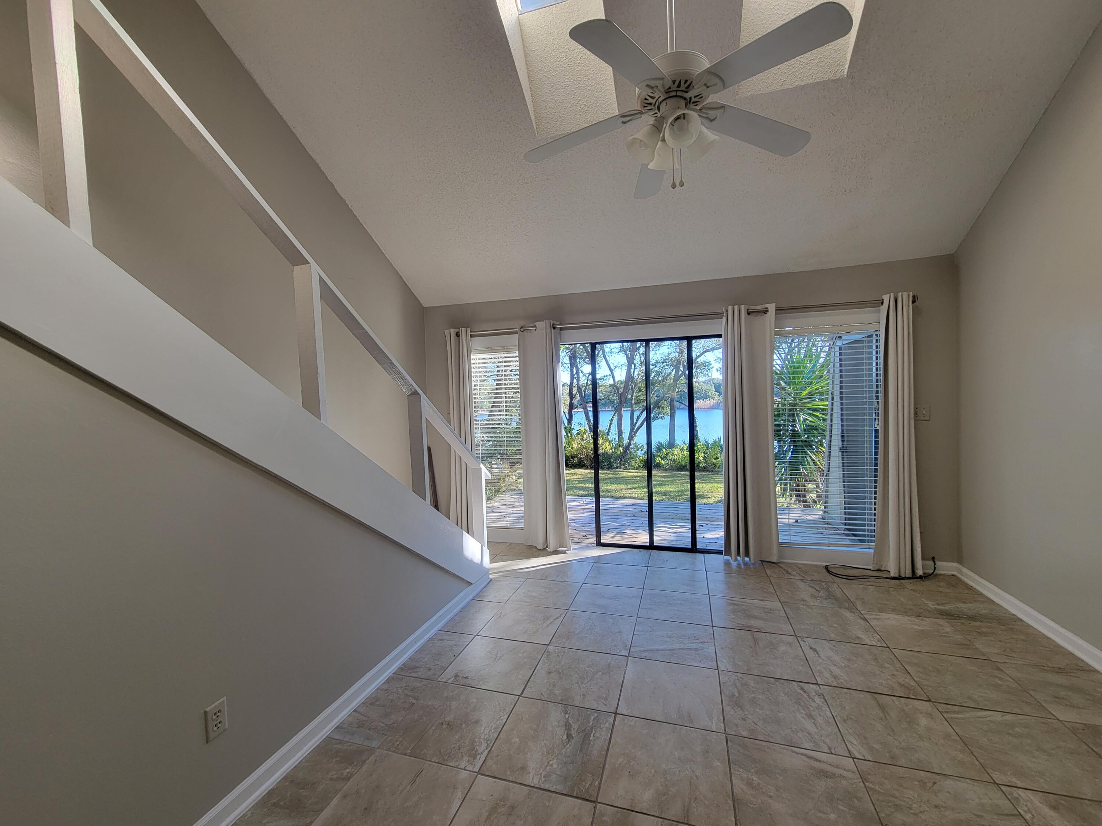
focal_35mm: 13
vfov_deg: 89.9
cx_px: 551
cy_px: 413
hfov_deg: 106.2
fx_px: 414
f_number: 2.2
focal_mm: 2.2
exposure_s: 1/120
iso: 80
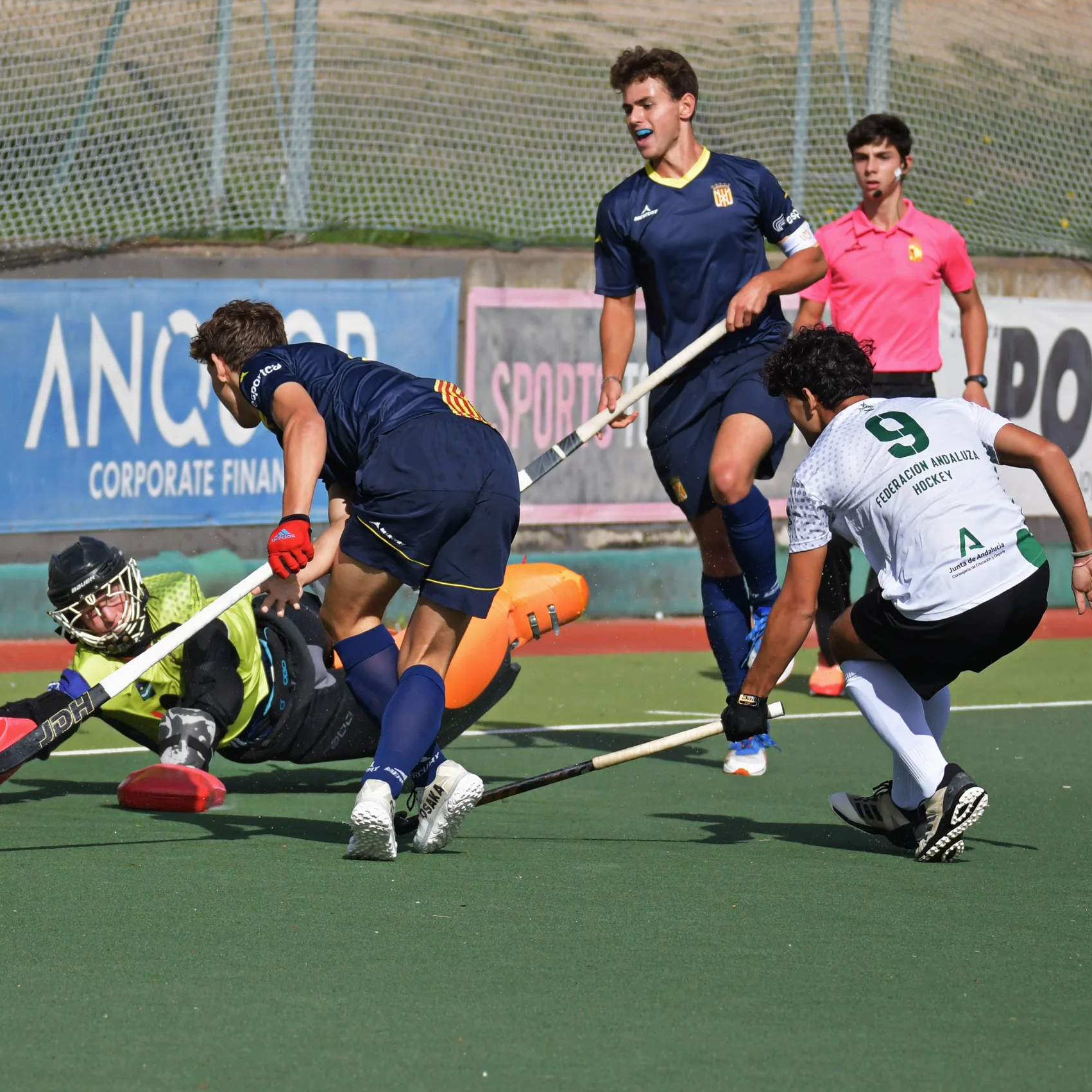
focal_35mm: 355
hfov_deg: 4.9
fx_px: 12657
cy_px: 546
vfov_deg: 4.9
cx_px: 329
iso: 560
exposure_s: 1/4000
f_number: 5
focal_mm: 185
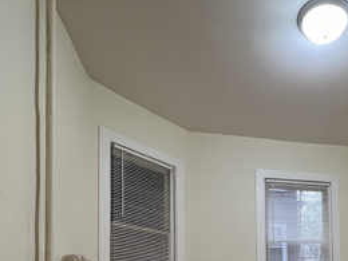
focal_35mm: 32
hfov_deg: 53.3
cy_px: 286
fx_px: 322
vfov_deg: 37.2
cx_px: 276
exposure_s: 1/60
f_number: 1.8
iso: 200
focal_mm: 1.57
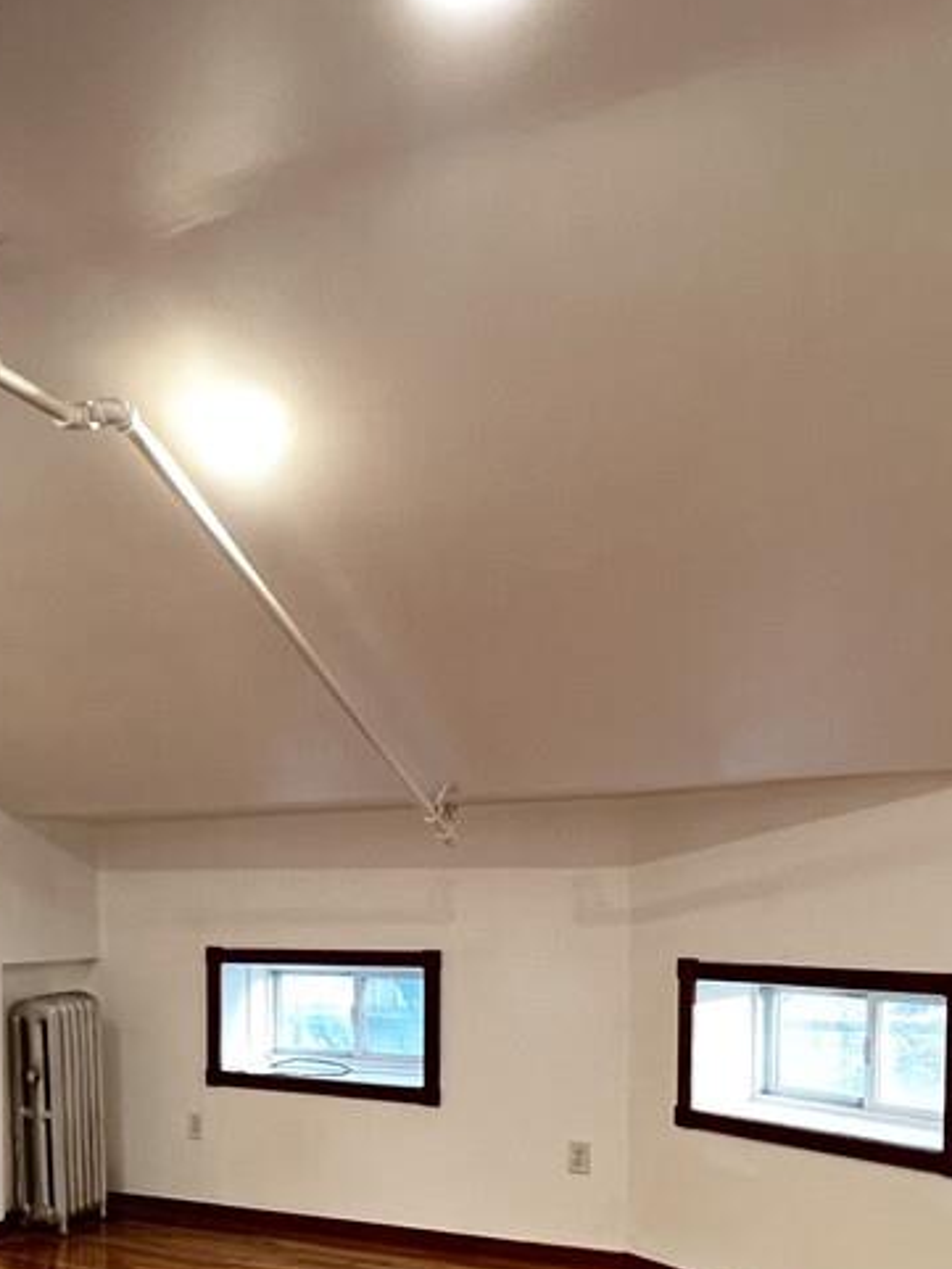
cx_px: 30
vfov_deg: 48.9
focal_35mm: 36
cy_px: 981
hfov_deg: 36.3
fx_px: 1319
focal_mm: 1.57
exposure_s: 1/41
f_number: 1.8
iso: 320
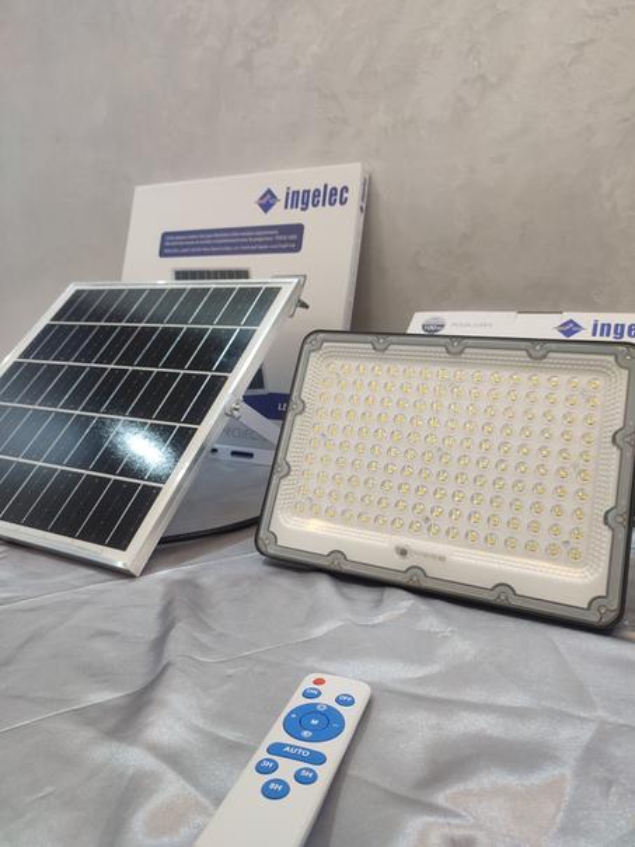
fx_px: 611
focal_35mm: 25
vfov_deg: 69.4
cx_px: 318
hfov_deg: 54.9
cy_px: 424
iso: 322
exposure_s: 1/33
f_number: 1.9
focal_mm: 6.04
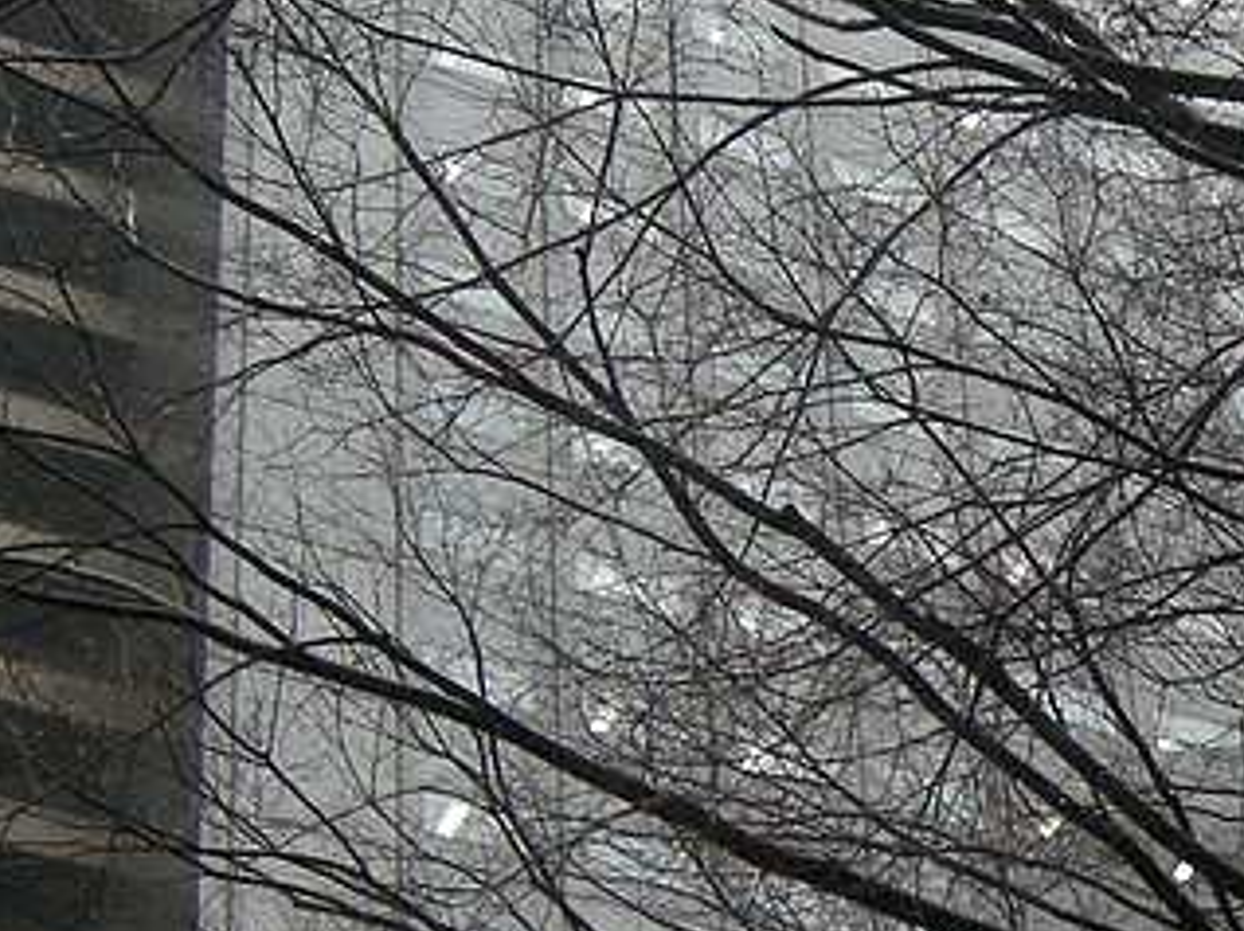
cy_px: 794
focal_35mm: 141
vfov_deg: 10.5
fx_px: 5063
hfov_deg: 13.4
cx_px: 1733
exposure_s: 1/275
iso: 205
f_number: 2.7
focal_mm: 7.5
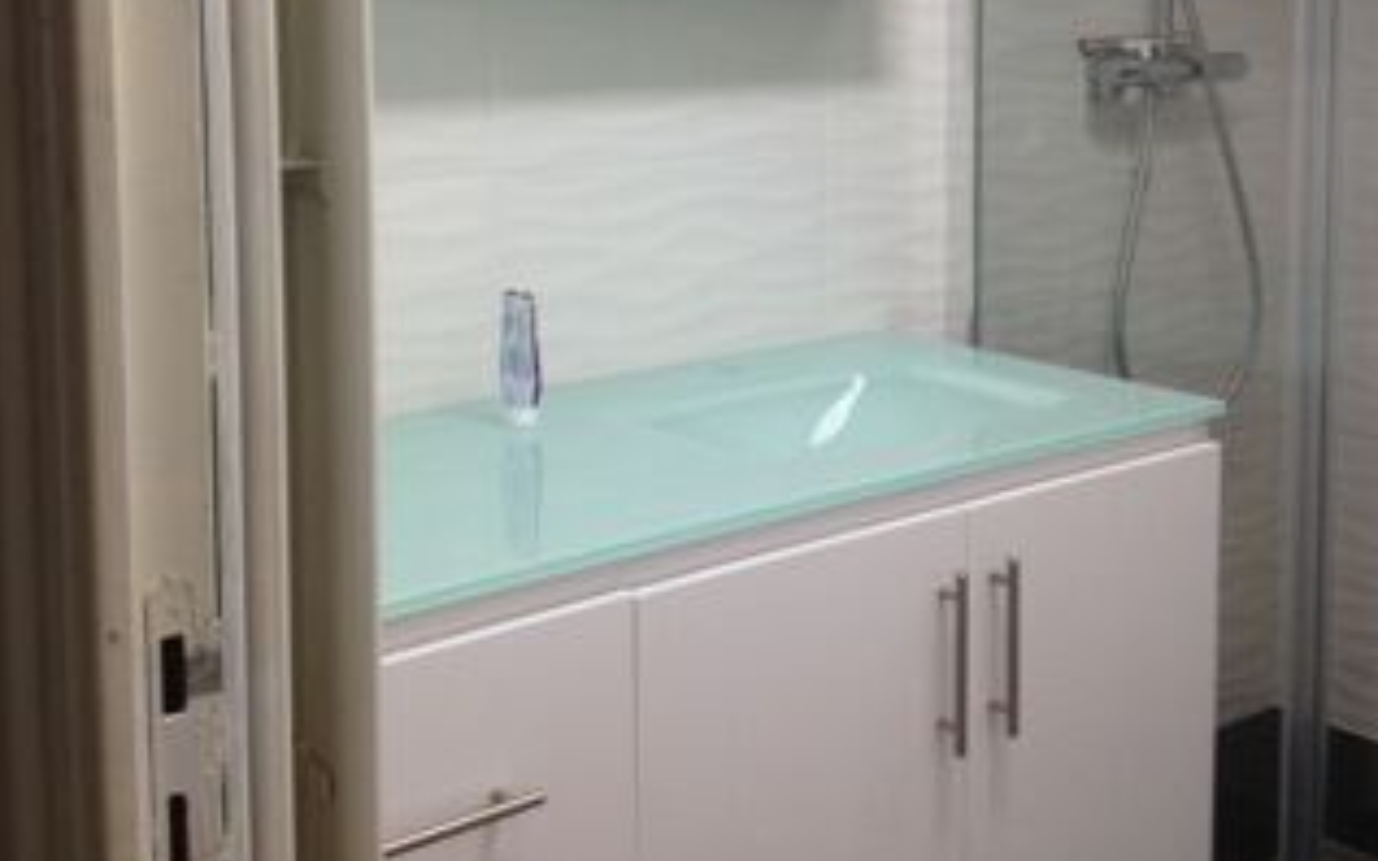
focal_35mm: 50
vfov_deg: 25.4
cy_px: 180
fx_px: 1877
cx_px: 687
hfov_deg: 40.3
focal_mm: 4.28
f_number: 2.4
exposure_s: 1/25
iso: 50
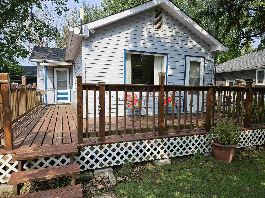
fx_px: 176
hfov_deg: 73.9
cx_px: 132
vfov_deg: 58.9
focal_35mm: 23
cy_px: 99
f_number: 1.8
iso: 25
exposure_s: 1/973
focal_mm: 5.4
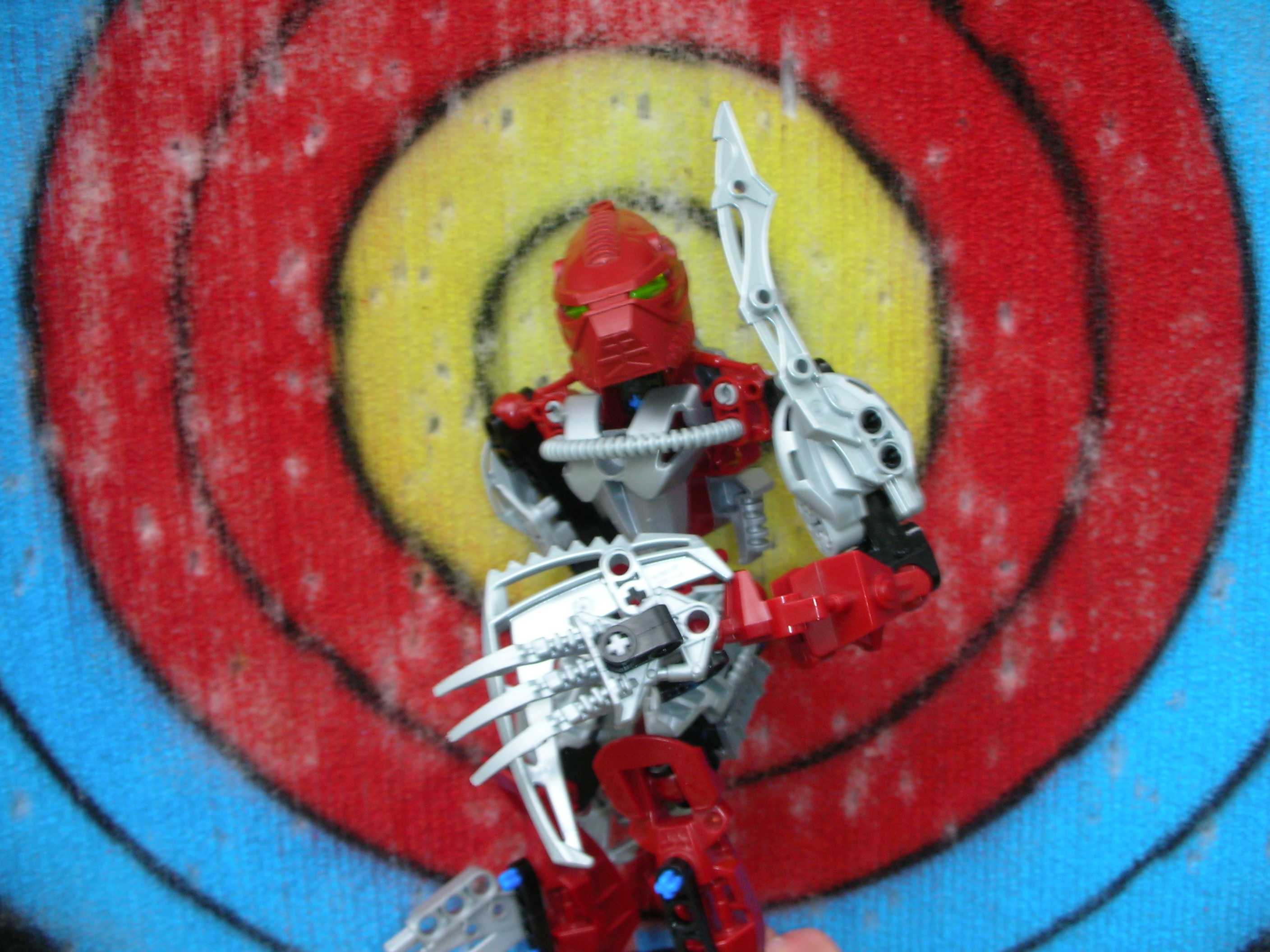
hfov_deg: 41.2
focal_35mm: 46
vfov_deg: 31.5
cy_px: 476
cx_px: 635
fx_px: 1688
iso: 50
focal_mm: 7.7
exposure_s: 1/30
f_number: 3.5
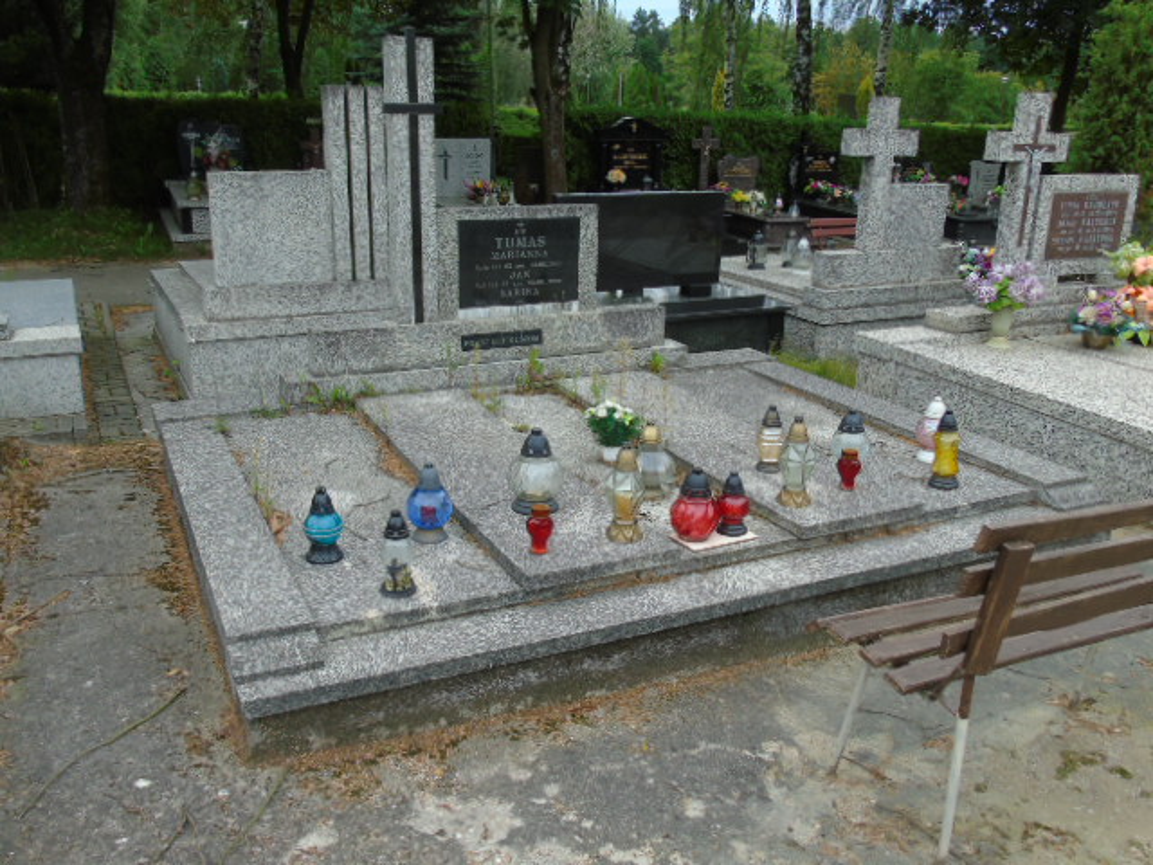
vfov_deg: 48.2
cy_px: 432
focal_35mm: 29
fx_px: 966
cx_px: 576
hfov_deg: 61.7
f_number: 3.6
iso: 80
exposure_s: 1/250
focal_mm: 5.2
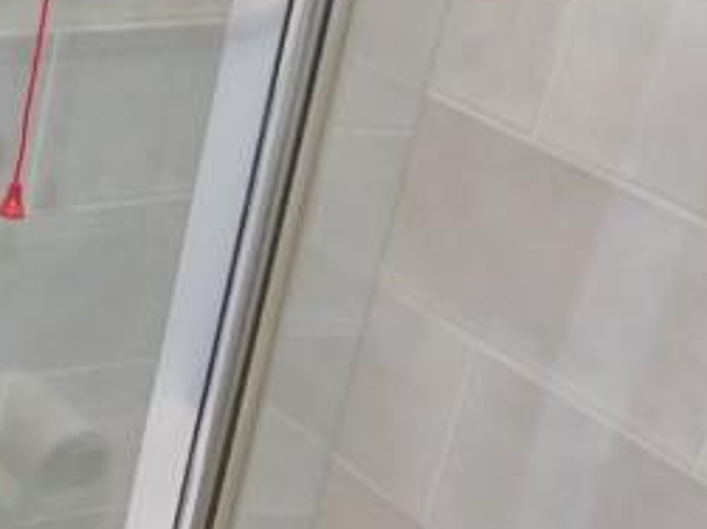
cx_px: -530
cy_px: 363
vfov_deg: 15.7
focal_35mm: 94
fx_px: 1919
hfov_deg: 17.4
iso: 200
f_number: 3
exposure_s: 1/30
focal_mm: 4
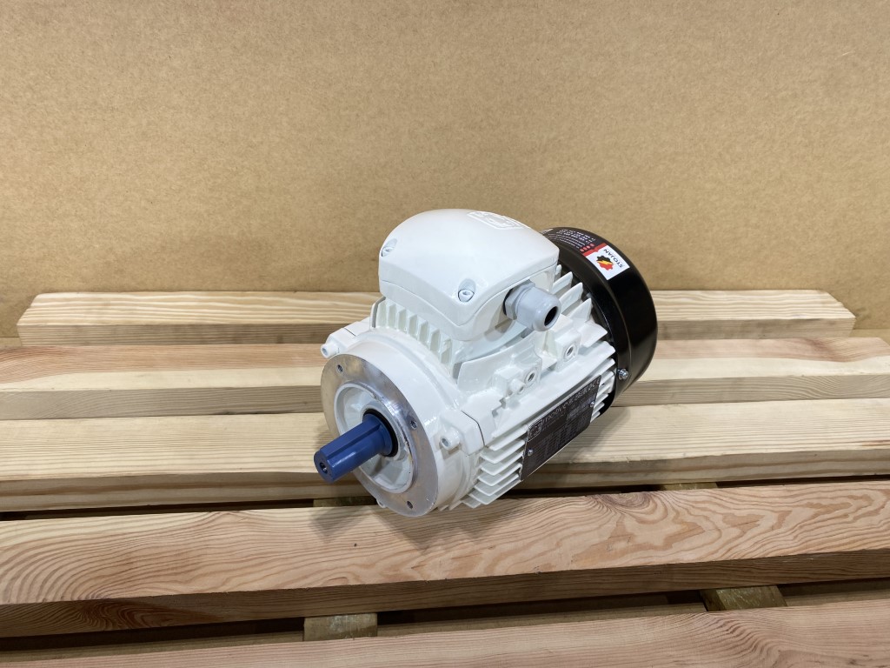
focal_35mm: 26
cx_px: 445
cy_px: 334
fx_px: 668
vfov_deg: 53.1
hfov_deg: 67.3
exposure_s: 1/217
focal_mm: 4.25
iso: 32
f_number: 1.8
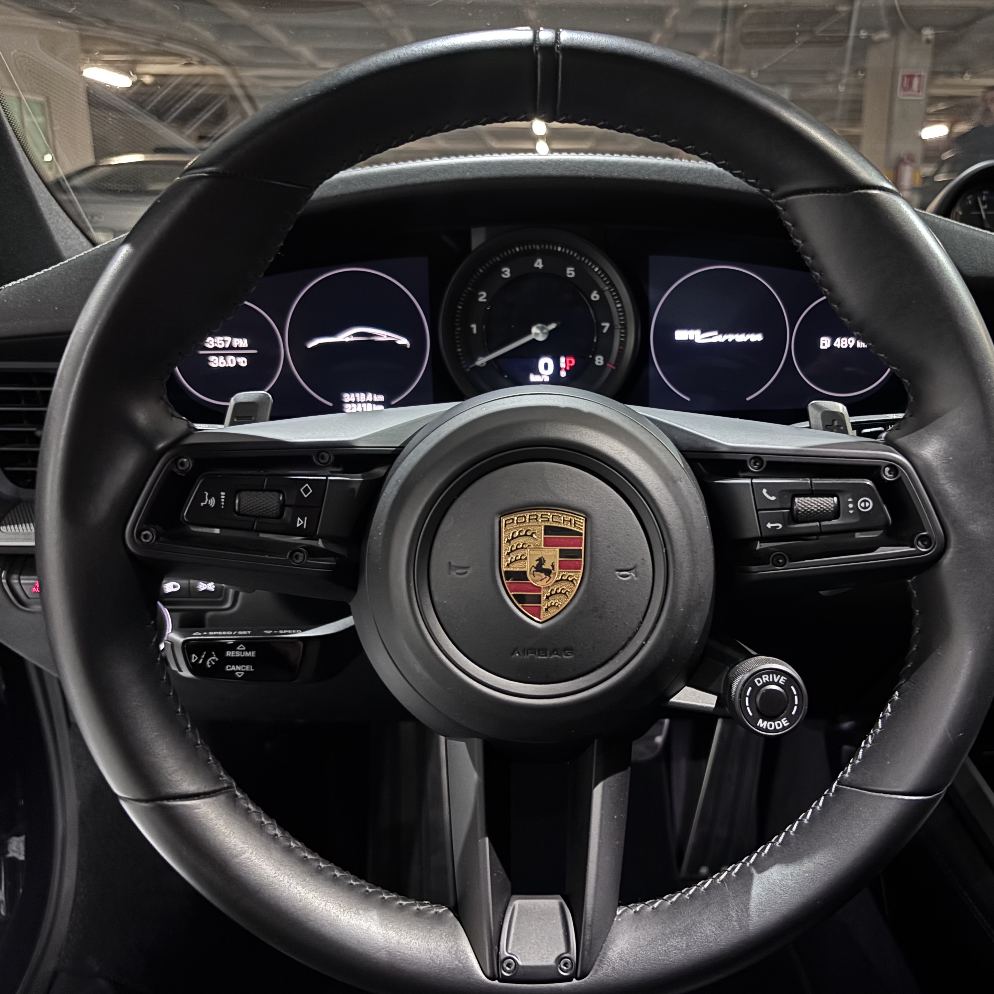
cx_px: 588
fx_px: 1007
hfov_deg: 52.2
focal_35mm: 31
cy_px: 501
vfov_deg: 52.5
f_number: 1.6
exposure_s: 1/13
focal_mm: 5.96
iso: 640
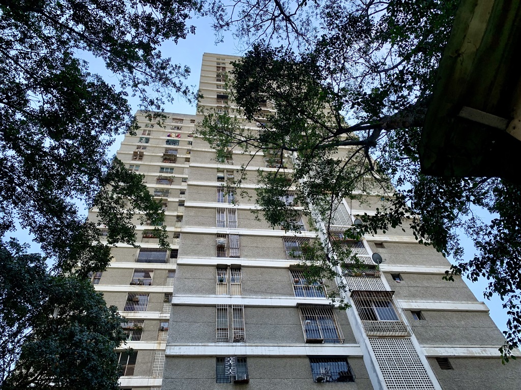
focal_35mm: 26
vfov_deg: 53.1
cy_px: 195
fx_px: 391
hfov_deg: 67.3
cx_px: 260
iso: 25
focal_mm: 4.25
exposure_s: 1/612
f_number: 1.8
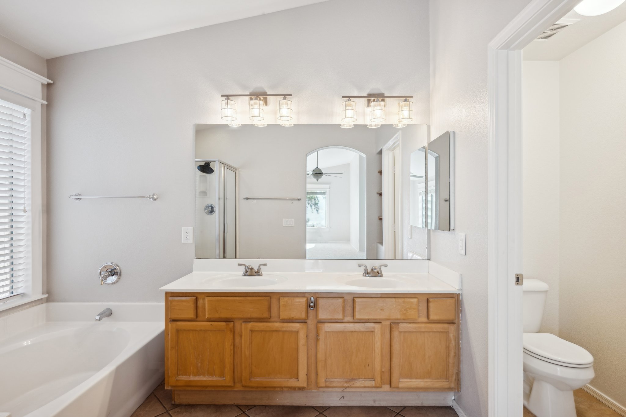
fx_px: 313
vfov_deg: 67.4
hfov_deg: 90.0
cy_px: 208
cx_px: 313
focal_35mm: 18
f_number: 8
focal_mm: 18
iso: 320
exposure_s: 1/13
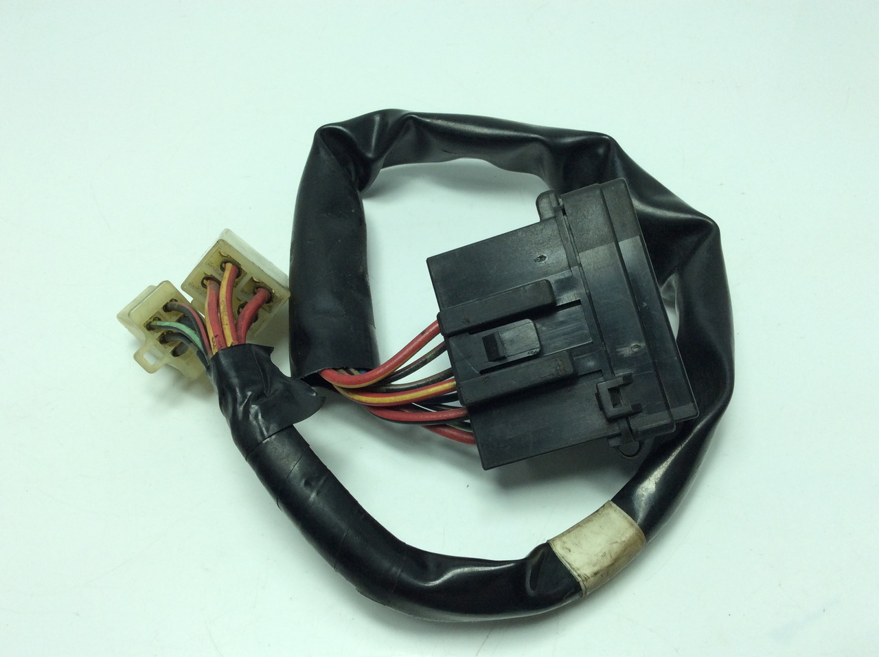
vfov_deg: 44.1
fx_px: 811
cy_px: 328
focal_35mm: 32
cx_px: 440
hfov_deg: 56.9
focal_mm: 3.3
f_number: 2.4
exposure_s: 1/394
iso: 32
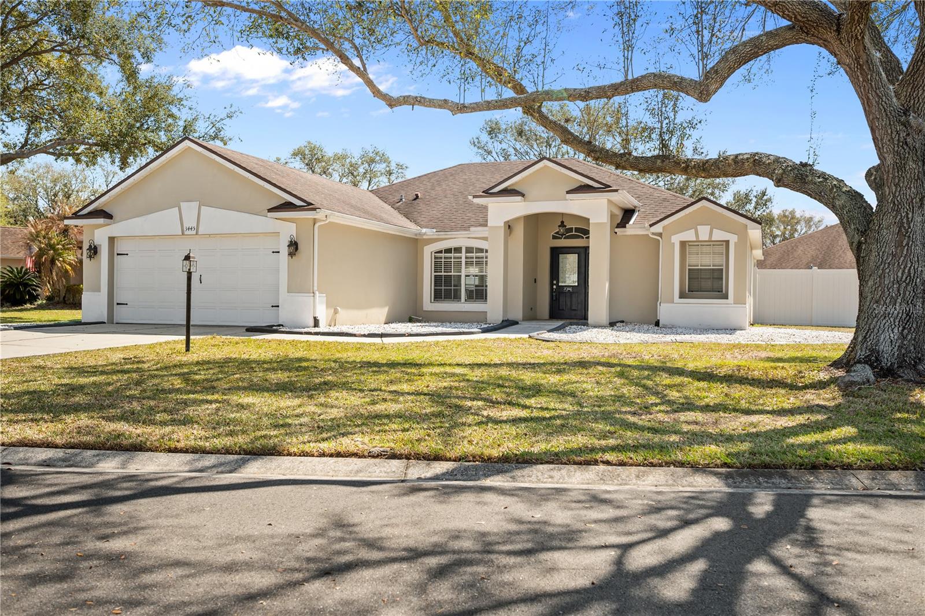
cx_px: 462
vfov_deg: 43.6
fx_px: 771
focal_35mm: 30
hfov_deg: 61.9
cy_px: 308
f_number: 4
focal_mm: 30
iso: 100
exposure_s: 1/400
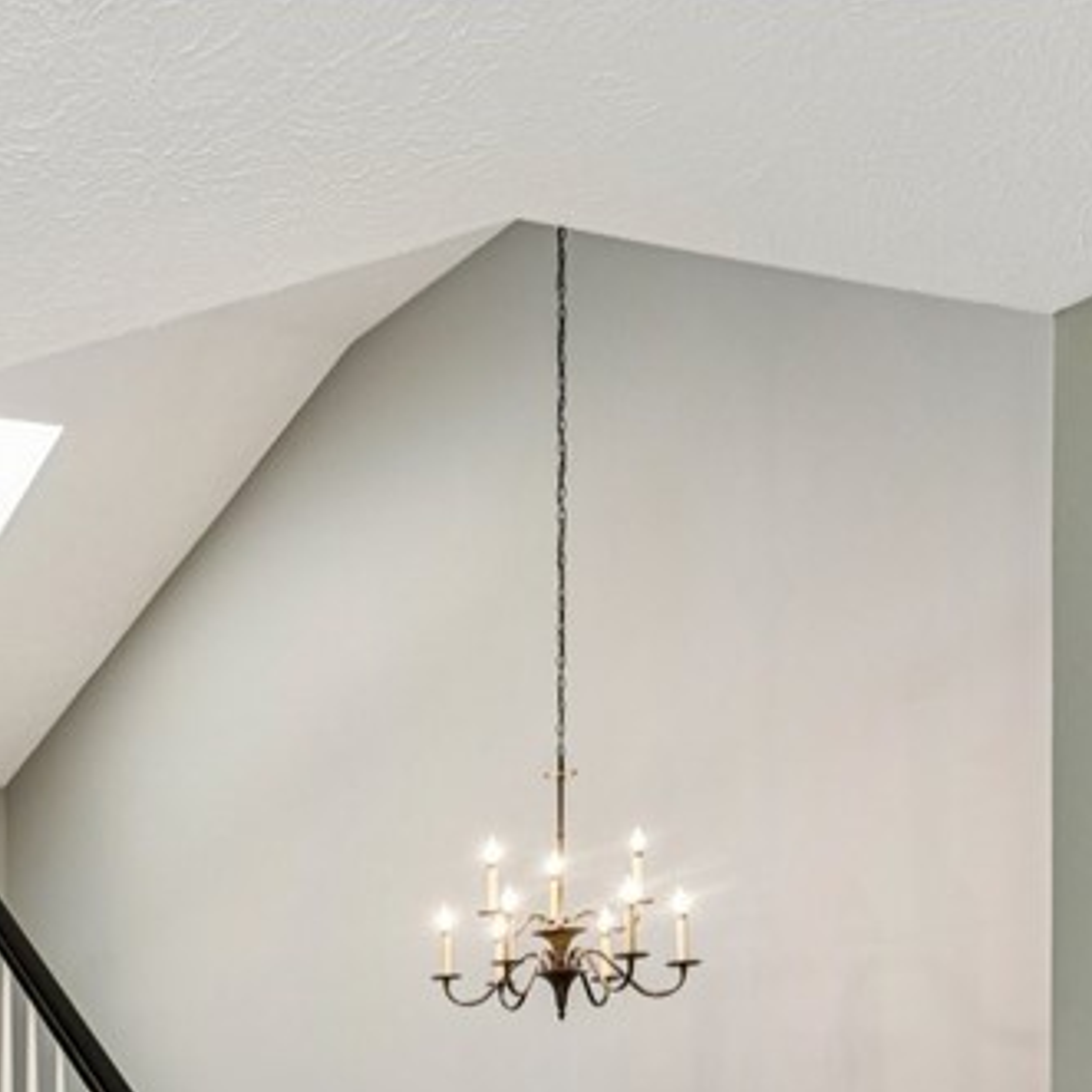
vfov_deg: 37.4
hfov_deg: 31.4
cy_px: 1137
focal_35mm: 39
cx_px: -376
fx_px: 1392
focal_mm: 14
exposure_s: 1/10
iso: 200
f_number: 5.6
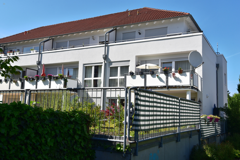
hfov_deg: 50.7
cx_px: 120
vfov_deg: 35.1
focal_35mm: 38
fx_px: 253
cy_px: 80
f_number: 11
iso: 400
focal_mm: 38
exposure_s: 1/500
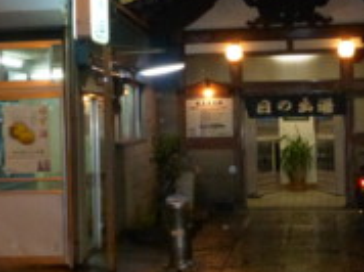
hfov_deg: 25.7
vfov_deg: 19.3
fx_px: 798
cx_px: 184
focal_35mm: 76
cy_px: 86
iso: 800
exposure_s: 1/60
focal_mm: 5.4
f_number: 3.6
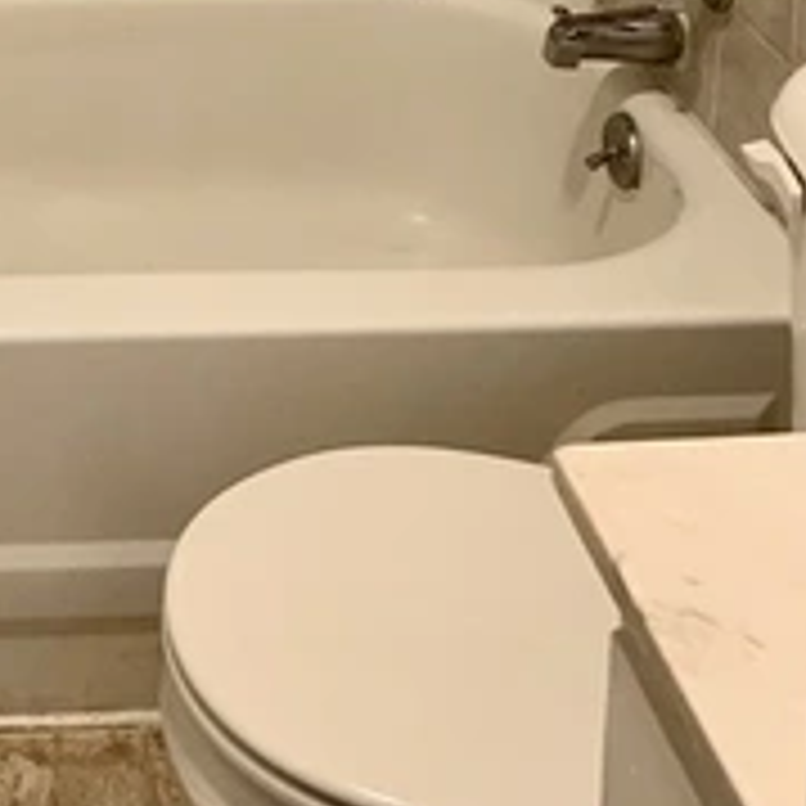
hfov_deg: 21.1
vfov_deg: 18.8
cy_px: -518
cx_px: -126
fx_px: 2028
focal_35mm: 77
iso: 250
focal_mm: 4.25
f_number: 1.8
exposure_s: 1/60
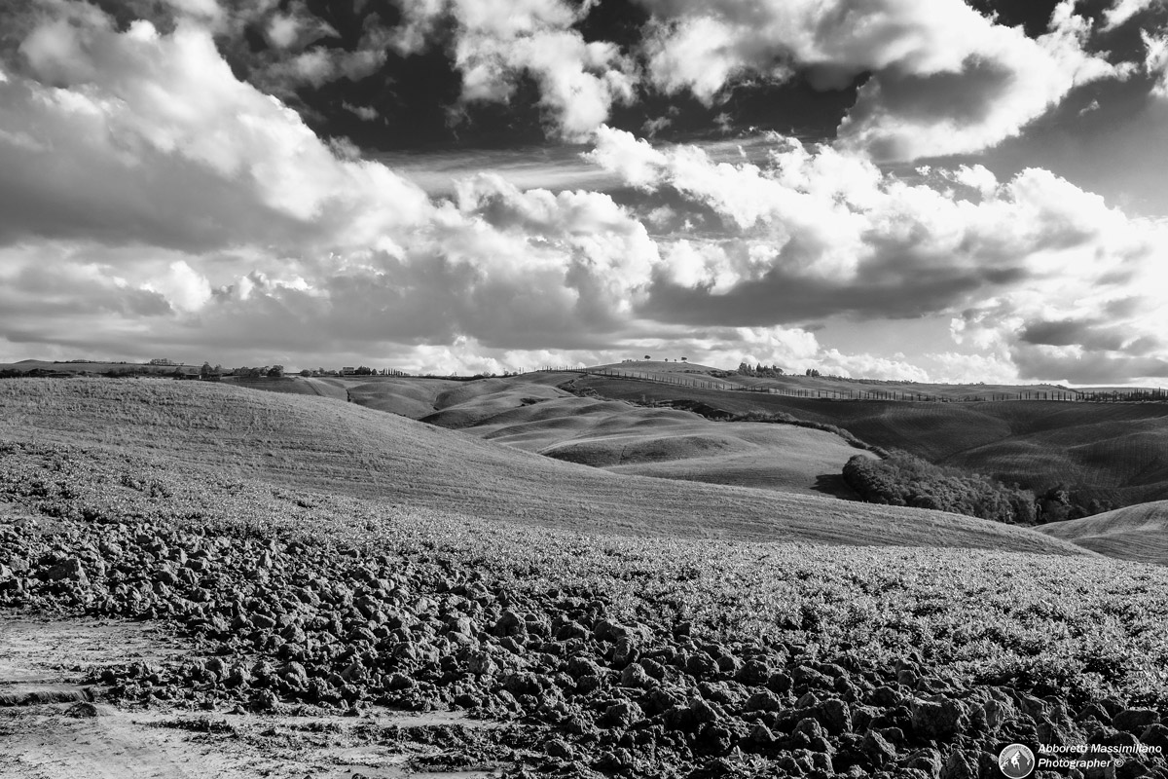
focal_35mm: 36
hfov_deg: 53.1
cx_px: 584
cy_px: 390
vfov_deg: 36.9
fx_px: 1168
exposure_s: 1/105
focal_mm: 24
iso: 200
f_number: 14
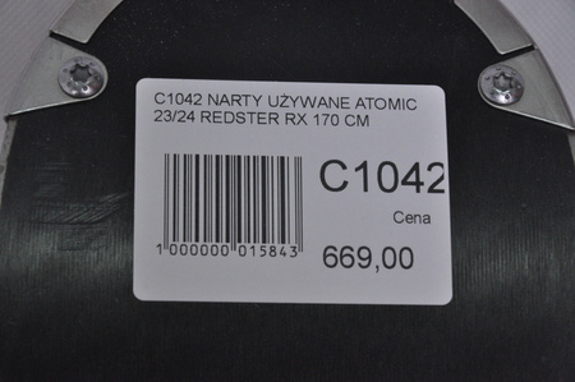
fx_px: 2513
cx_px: 288
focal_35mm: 158
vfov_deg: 8.7
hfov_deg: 13.1
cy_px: 191
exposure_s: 1/125
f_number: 9.5
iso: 3200
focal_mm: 105
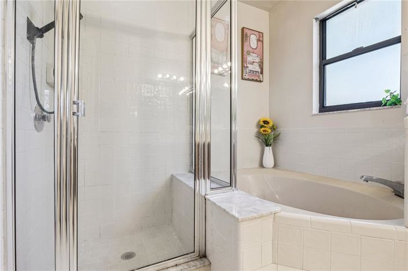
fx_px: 181
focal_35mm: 16
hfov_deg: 96.8
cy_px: 136
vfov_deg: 73.7
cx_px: 204
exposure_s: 1/40
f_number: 10
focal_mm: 16
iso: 800
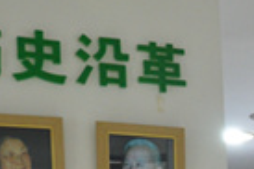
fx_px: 832
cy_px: 344
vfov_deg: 10.6
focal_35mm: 118
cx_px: 432
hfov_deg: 15.4
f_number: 3.5
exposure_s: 1/30
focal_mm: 18
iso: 1400
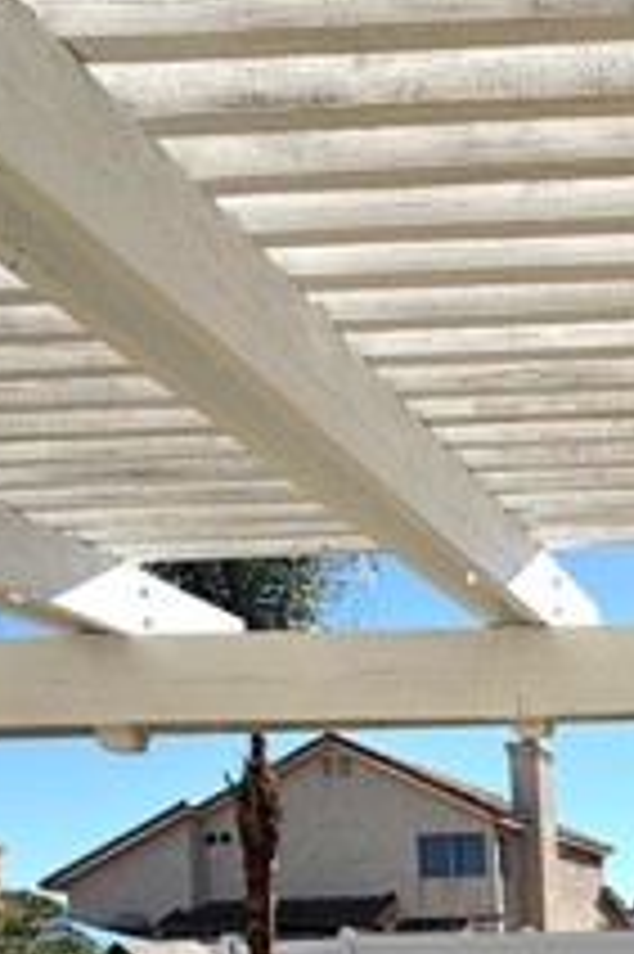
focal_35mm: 44
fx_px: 1164
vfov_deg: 38.3
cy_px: 1004
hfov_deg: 24.3
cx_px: 935
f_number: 2.2
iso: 20
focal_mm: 2.22
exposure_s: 1/985
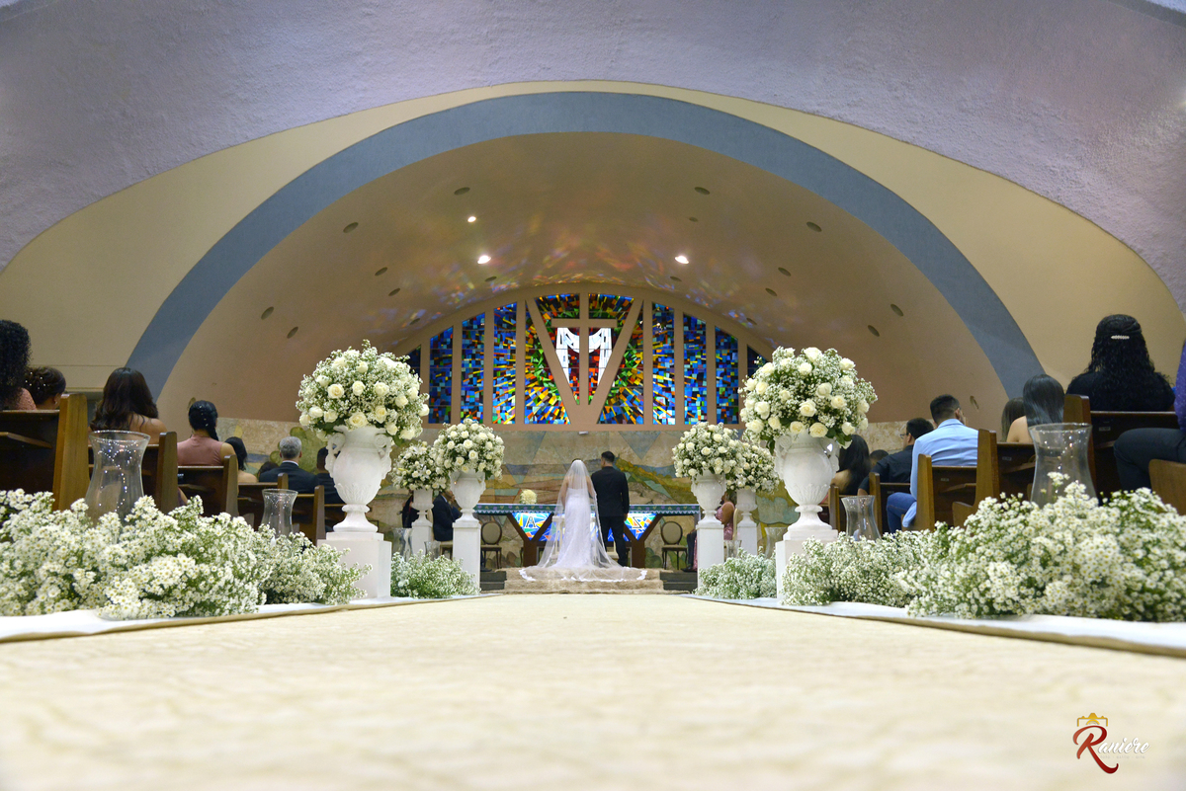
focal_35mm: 31
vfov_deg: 42.4
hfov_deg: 60.3
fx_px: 1022
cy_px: 396
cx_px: 593
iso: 1600
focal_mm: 31
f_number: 5
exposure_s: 1/100
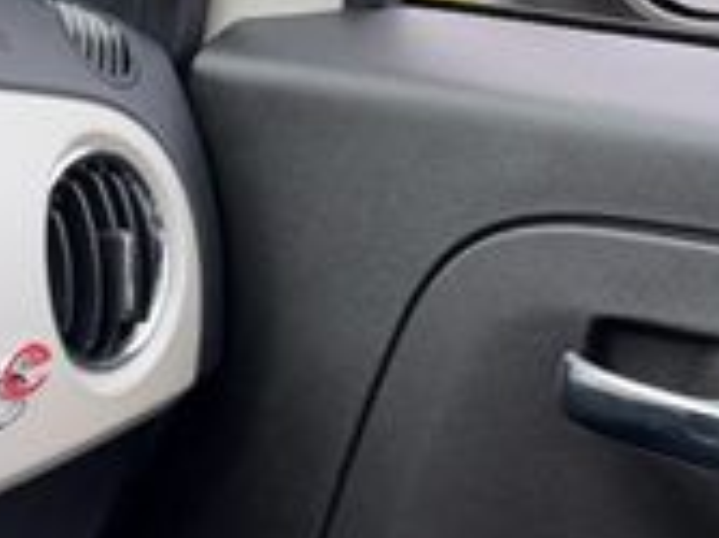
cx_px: -534
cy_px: 745
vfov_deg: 15.1
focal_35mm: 92
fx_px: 1910
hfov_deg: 17.6
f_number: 1.78
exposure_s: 1/521
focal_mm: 6.76
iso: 100
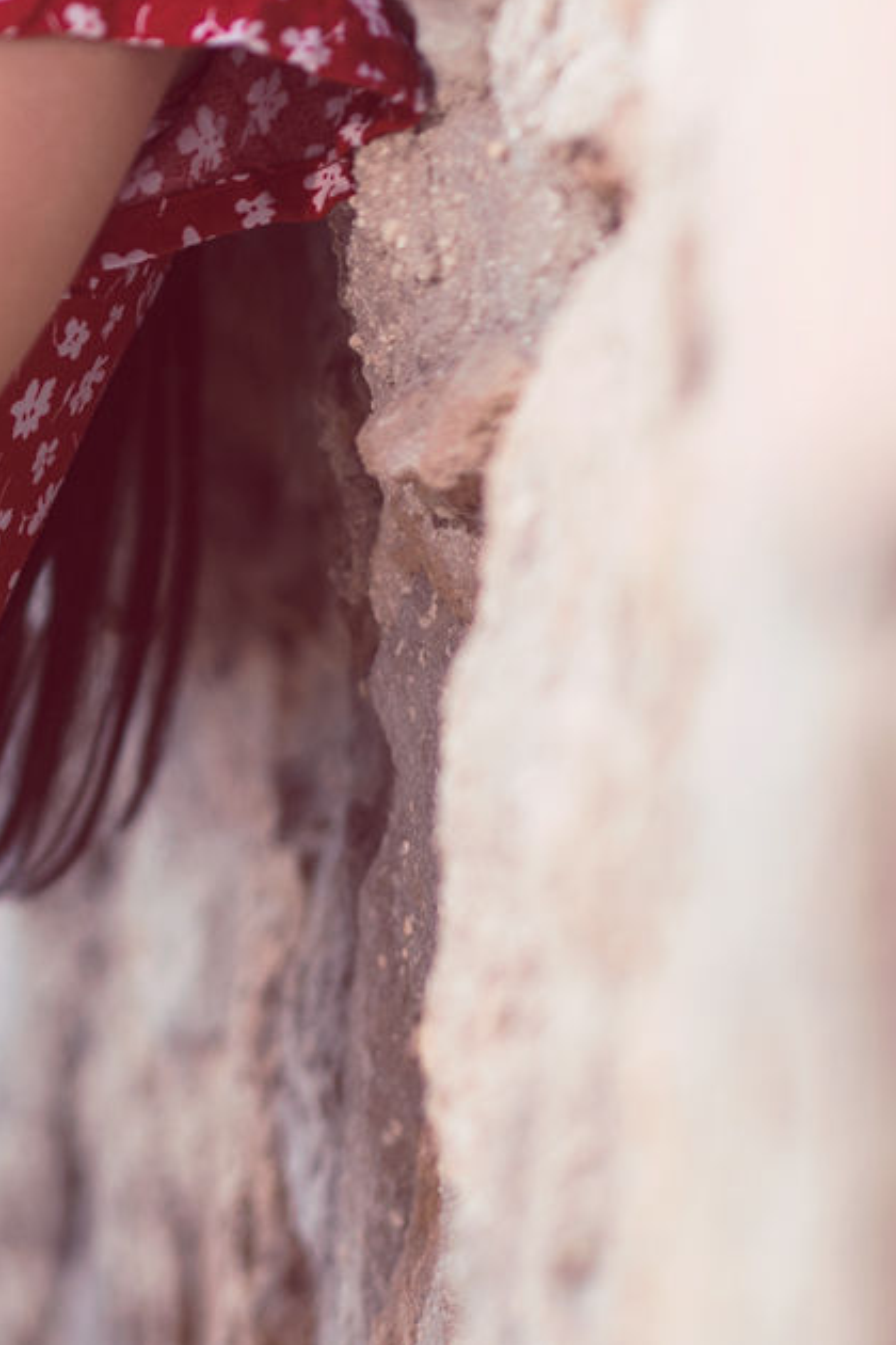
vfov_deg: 5.1
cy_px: -77
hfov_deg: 3.4
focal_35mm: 400
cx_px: -774
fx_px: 14932
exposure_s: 1/500
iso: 64
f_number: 2
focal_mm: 105
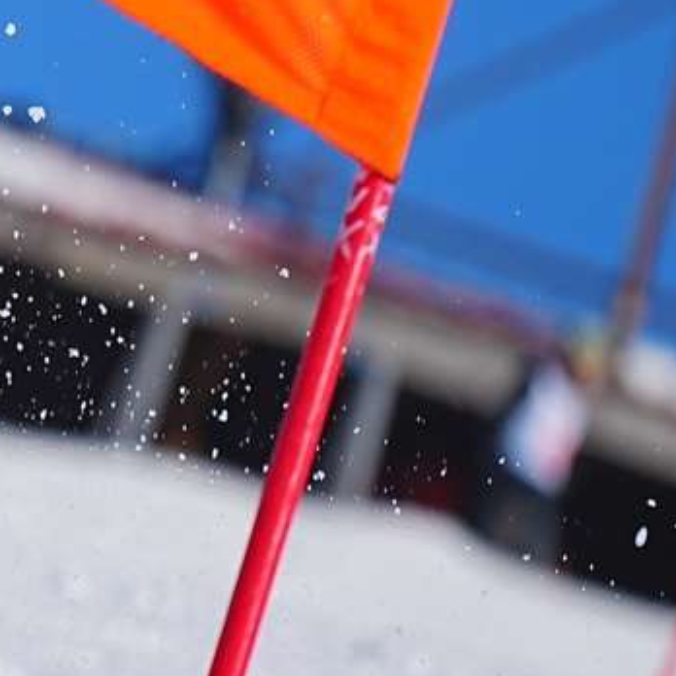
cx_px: -1294
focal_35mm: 949
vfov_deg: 1.8
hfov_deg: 1.8
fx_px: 20967
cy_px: -129
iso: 100
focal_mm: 152
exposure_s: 1/4000
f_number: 2.8
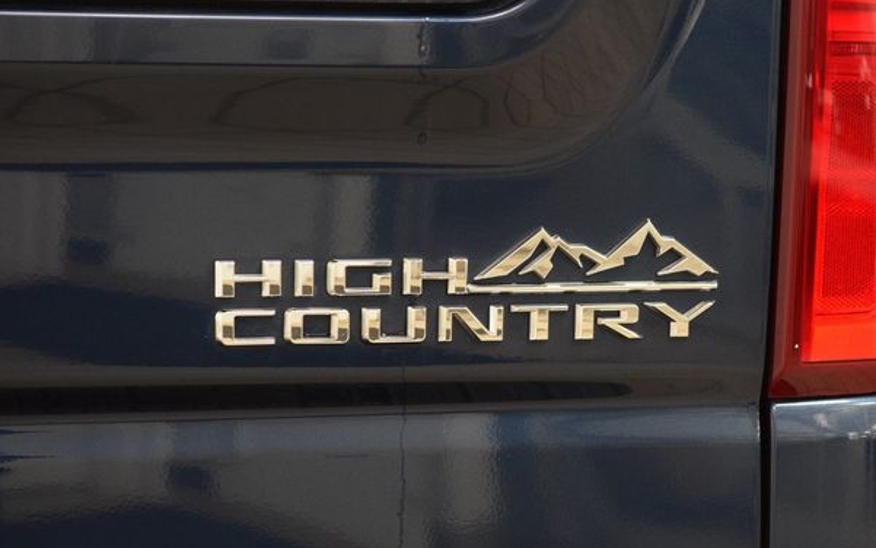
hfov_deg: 18.3
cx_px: 455
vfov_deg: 11.5
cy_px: 305
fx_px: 2722
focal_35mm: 114
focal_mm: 70
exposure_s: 1/30
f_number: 4.5
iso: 1600
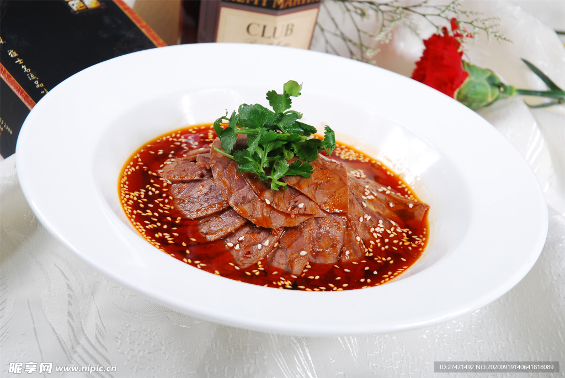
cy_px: 189
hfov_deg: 21.9
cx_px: 282
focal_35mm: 93
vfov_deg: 14.7
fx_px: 1461
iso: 100
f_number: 7.1
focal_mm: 62
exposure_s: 1/160
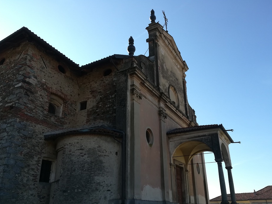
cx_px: 132
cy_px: 113
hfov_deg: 61.6
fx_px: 228
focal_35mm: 29
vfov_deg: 48.2
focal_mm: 3.83
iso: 50
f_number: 2.2
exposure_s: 1/582
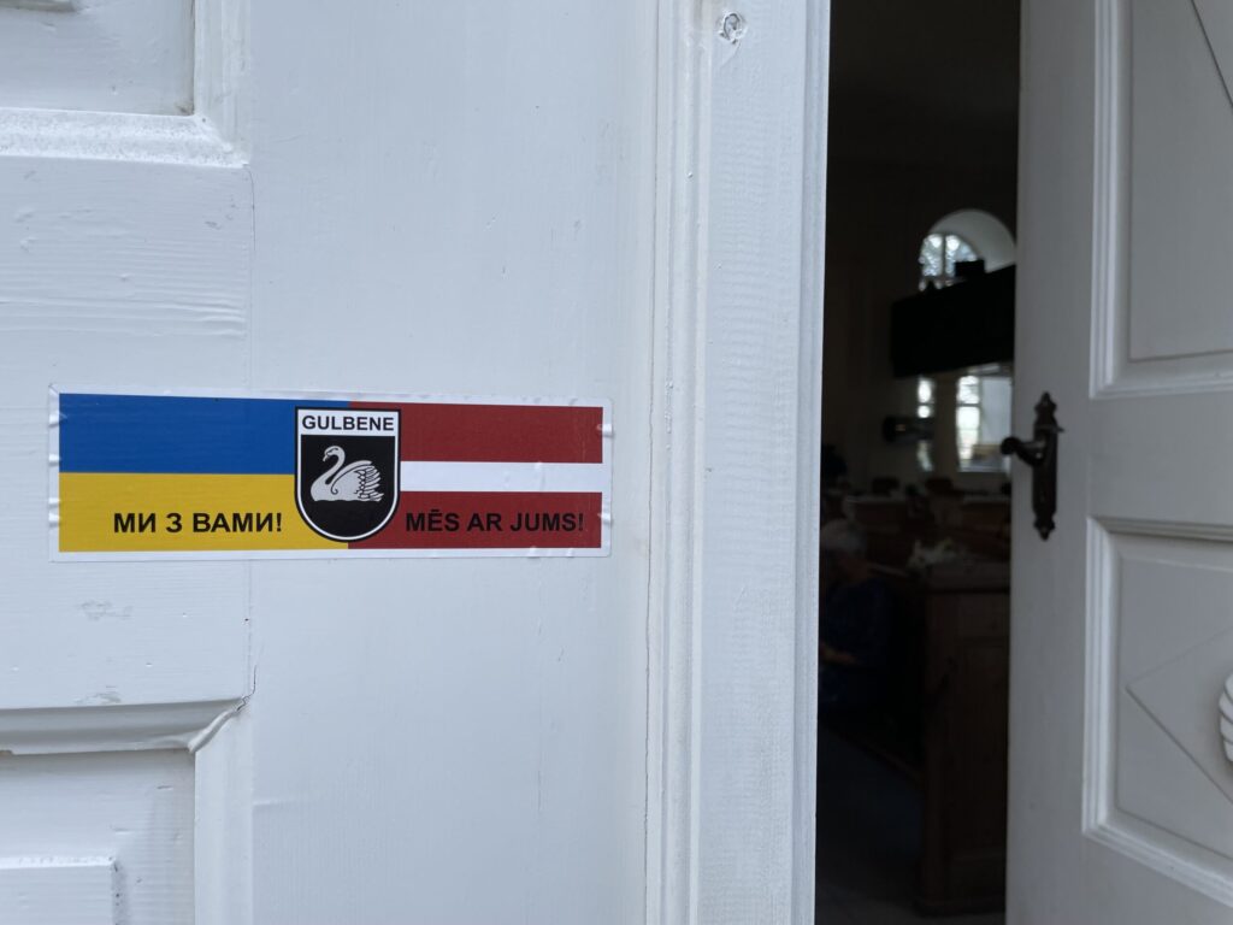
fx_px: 926
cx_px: 616
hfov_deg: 67.3
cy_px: 462
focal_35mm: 26
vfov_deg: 53.1
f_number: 1.6
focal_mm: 4.2
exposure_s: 1/458
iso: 32
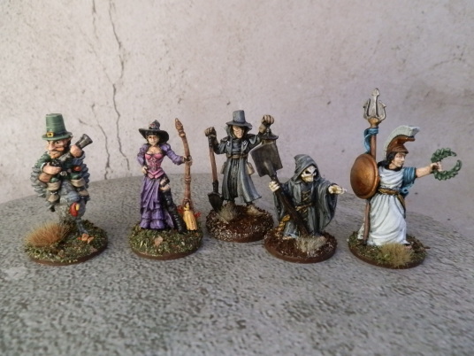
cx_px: 237
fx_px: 383
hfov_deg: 63.4
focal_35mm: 28
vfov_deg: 49.7
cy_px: 178
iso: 400
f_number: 3.1
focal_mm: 5
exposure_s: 1/125
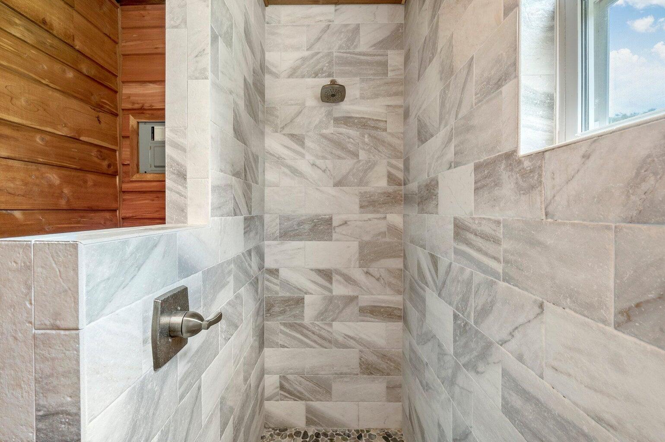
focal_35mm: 17
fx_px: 314
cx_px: 332
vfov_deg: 70.3
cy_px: 221
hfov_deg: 93.3
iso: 320
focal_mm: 17
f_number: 8
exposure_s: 1/6
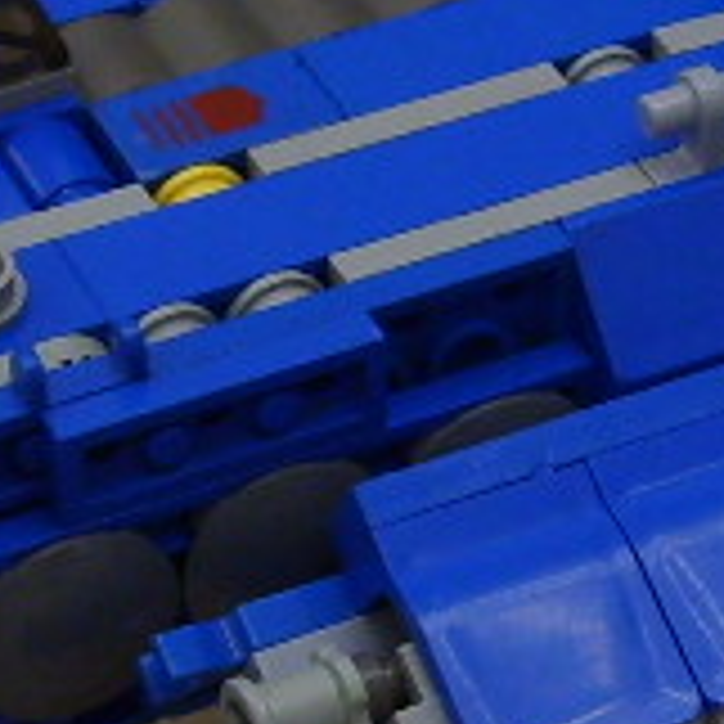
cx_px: 535
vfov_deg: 8.9
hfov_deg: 8.9
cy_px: 499
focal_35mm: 197
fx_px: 4662
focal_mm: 5.8
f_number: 2.8
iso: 100
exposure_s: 1/30
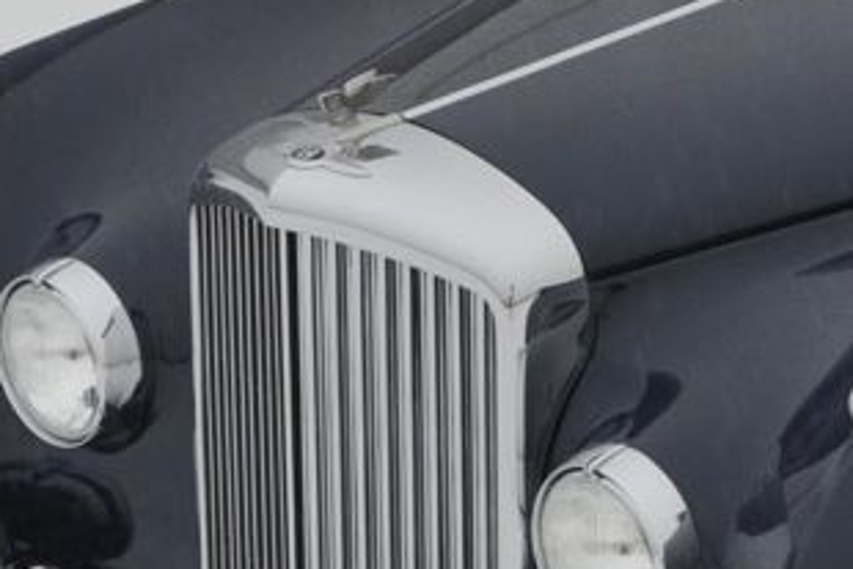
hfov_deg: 8.6
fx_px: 5476
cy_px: 146
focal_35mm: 231
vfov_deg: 6.0
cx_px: 1425
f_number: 8
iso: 400
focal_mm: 56
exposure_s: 1/250
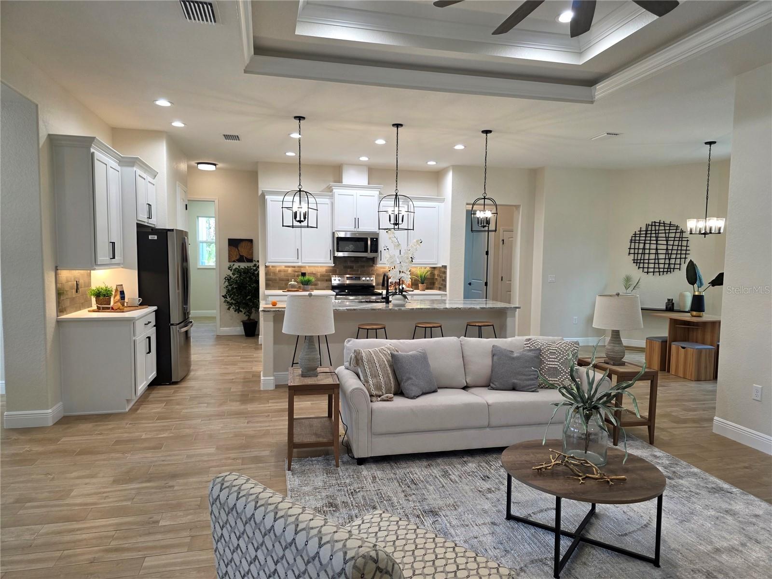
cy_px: 290
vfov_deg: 58.9
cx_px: 386
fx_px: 513
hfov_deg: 73.9
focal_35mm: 23
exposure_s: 1/120
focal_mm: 6.3
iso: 125
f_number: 1.7
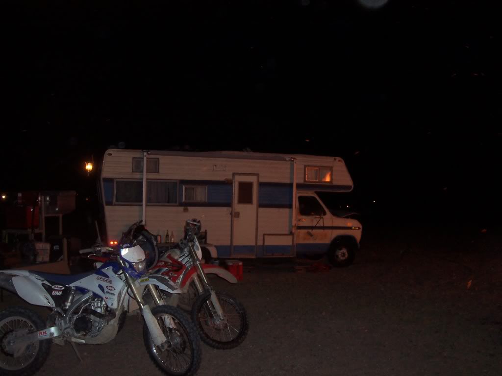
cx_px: 251
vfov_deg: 38.7
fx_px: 537
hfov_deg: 50.1
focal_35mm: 37
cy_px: 188
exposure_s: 1/60
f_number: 2.8
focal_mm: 5.6
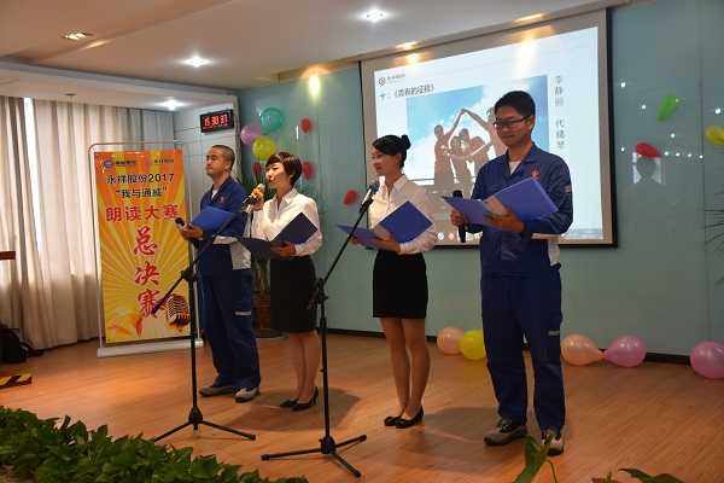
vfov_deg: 36.9
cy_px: 242
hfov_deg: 53.1
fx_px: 724
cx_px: 362
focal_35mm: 36
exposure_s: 1/13
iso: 125
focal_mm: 24
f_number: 3.8
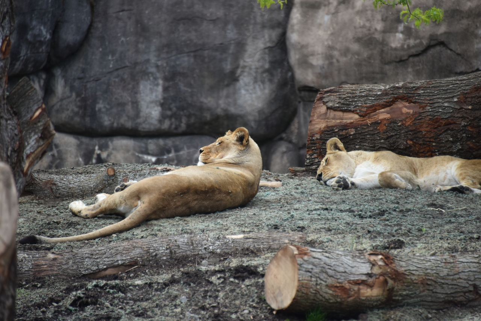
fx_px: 4009
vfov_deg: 4.6
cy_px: 160
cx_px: 240
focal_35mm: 300
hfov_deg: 6.9
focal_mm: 300
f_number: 5.6
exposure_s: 1/640
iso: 500
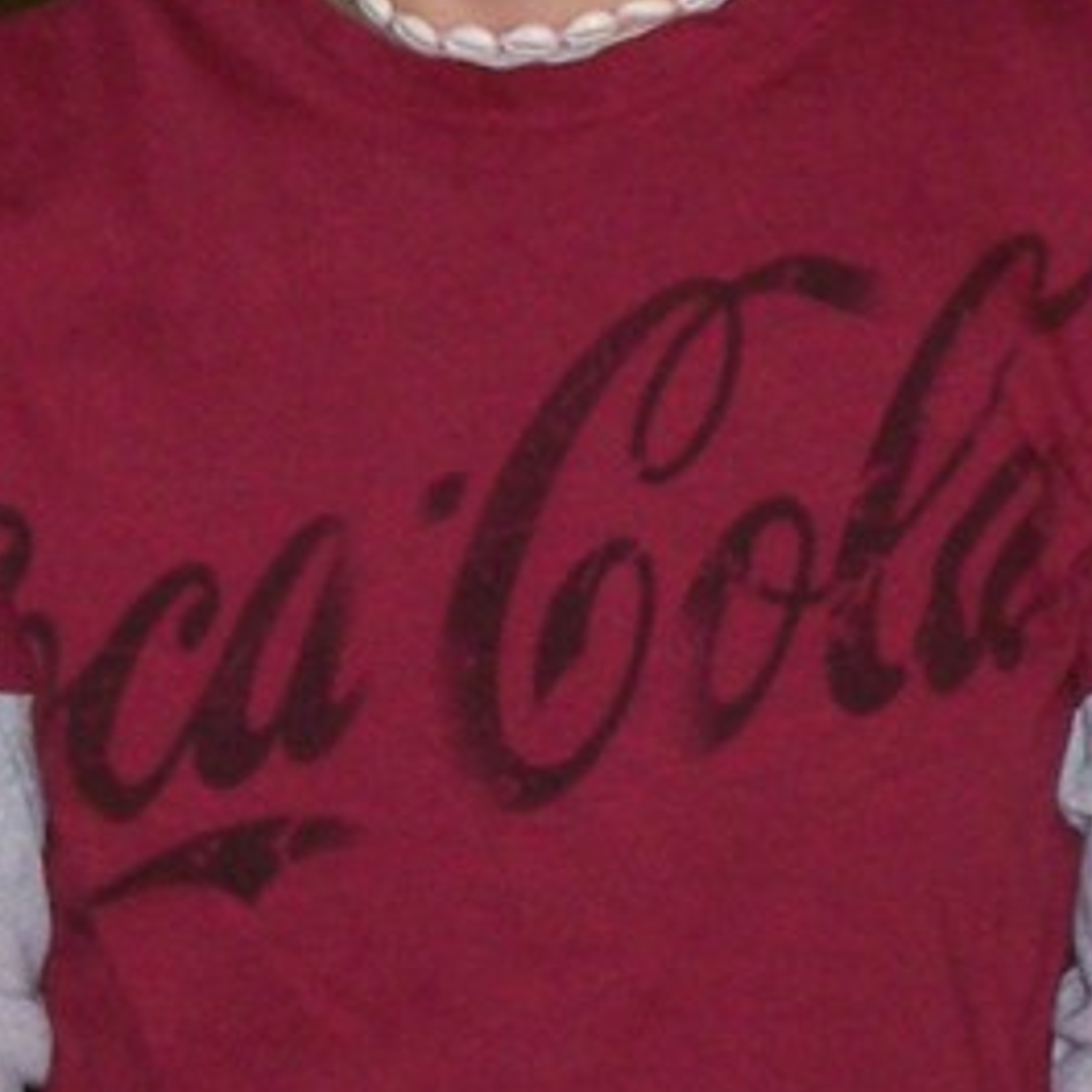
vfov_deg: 6.1
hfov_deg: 6.1
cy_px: 474
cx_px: 434
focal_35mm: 287
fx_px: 10243
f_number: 3.2
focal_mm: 11.1
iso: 160
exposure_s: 1/80
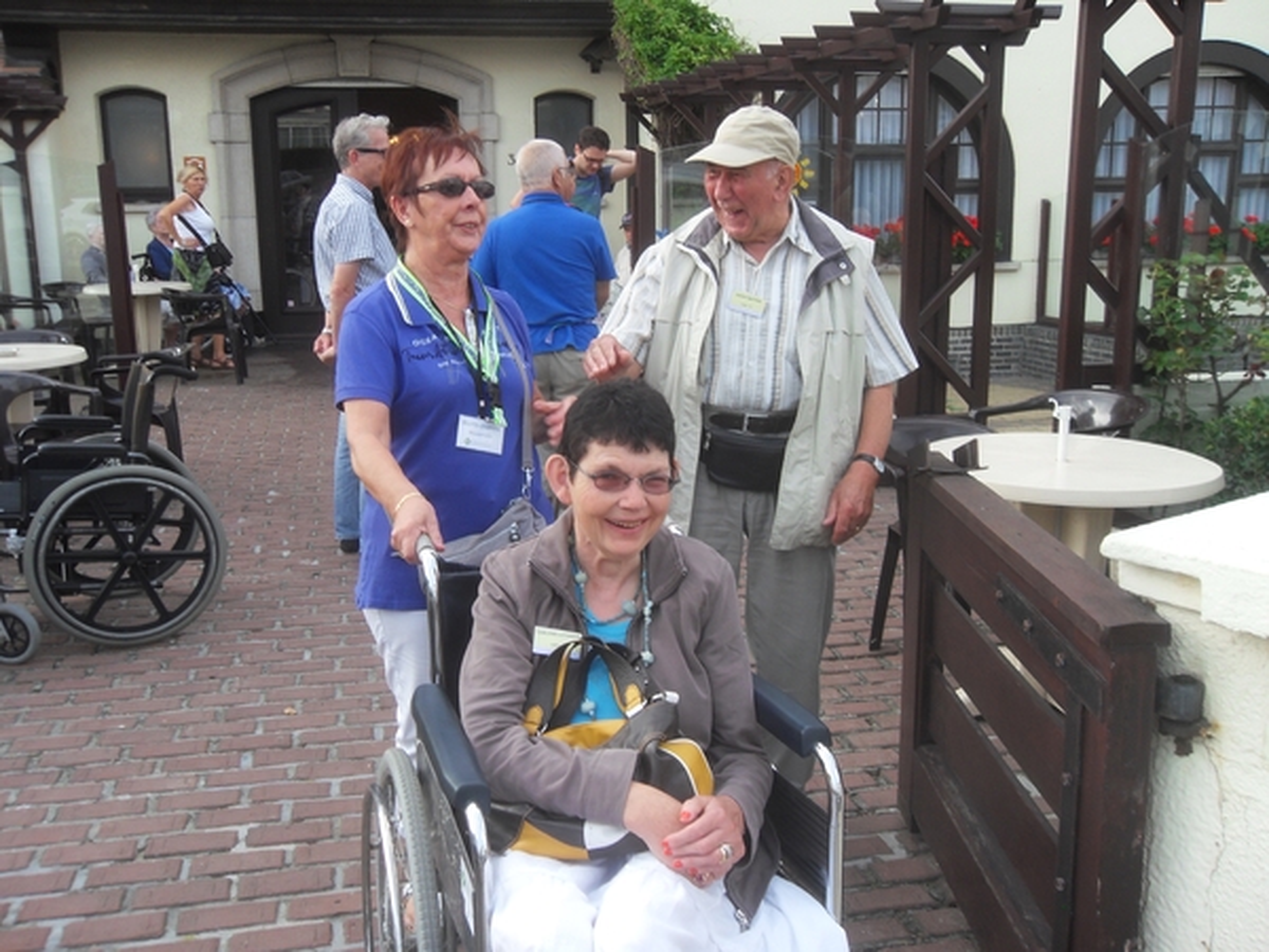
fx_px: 1283
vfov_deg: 40.7
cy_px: 476
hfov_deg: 52.6
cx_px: 634
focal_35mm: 35
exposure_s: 1/180
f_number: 3.5
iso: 80
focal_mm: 6.3
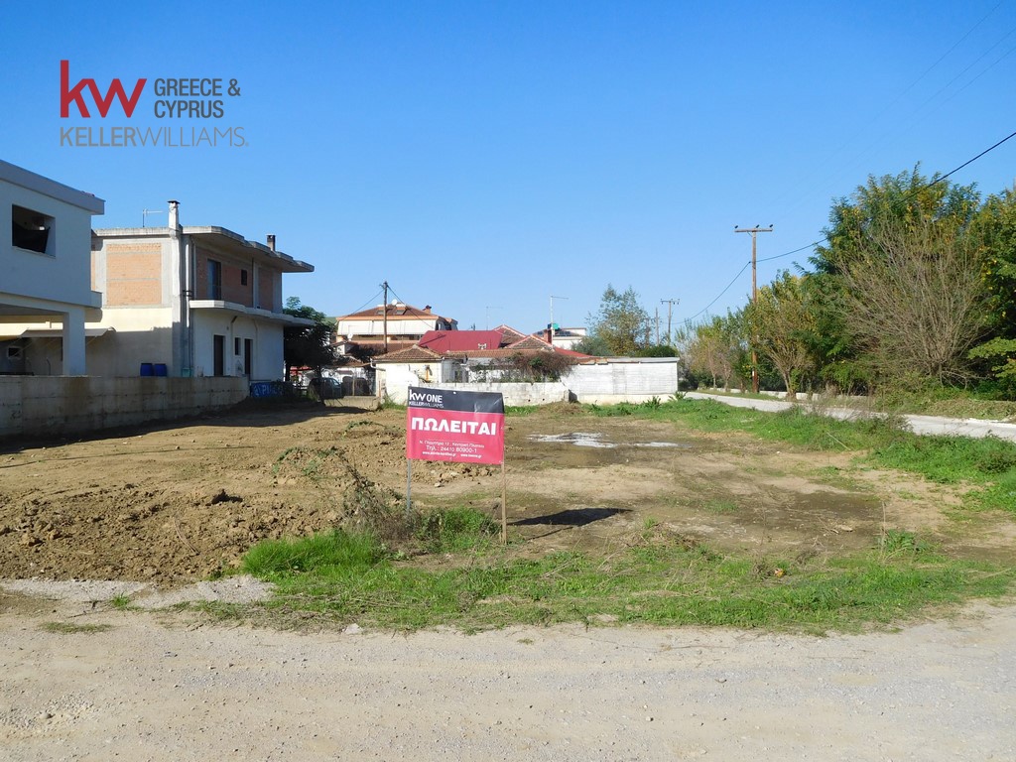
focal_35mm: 25
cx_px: 508
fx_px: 734
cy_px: 381
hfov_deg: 69.4
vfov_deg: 54.9
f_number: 6.8
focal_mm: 4.5
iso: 125
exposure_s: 1/400
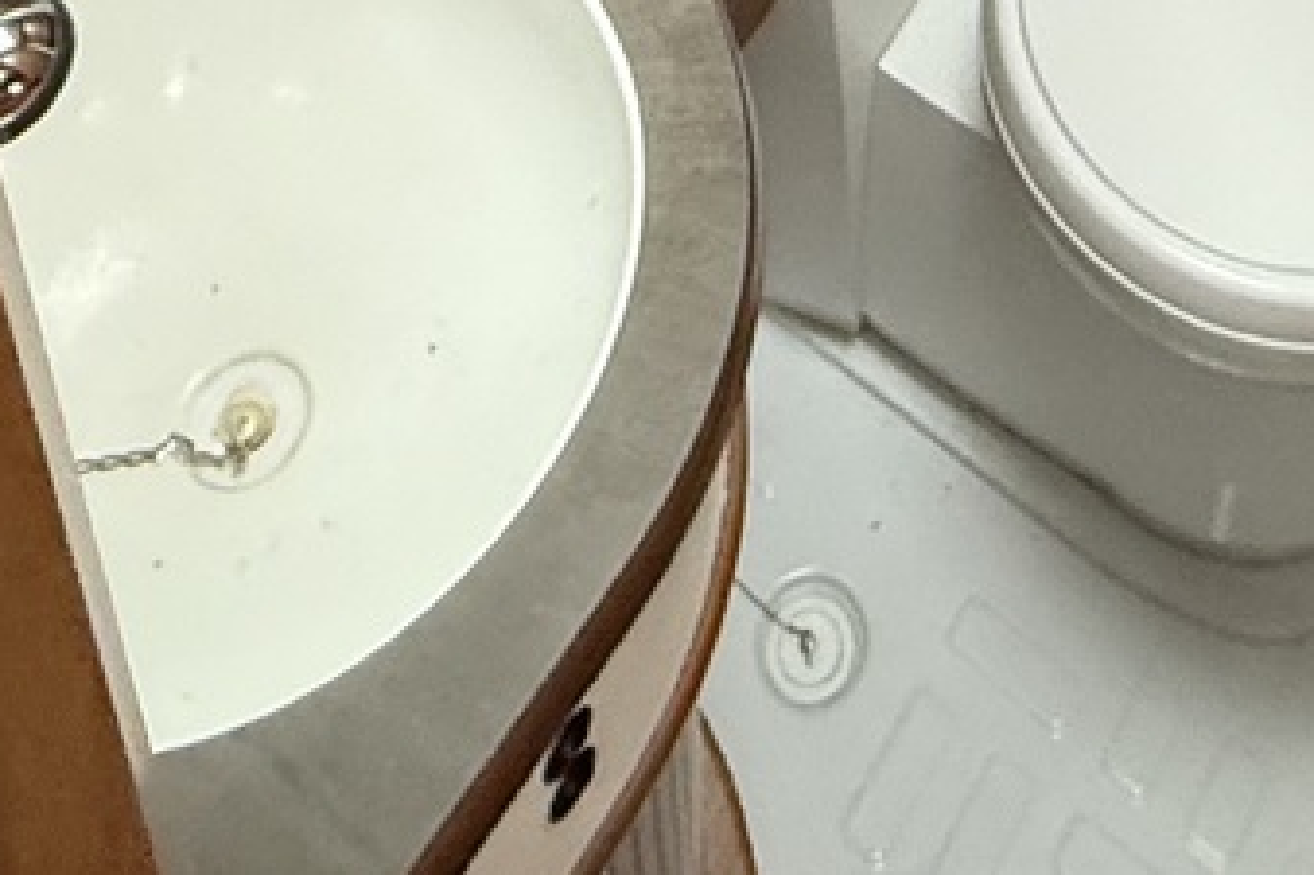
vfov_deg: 14.6
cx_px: 960
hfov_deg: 31.9
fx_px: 2262
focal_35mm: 62
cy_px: -1206
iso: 320
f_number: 2.2
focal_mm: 2.22
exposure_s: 1/68
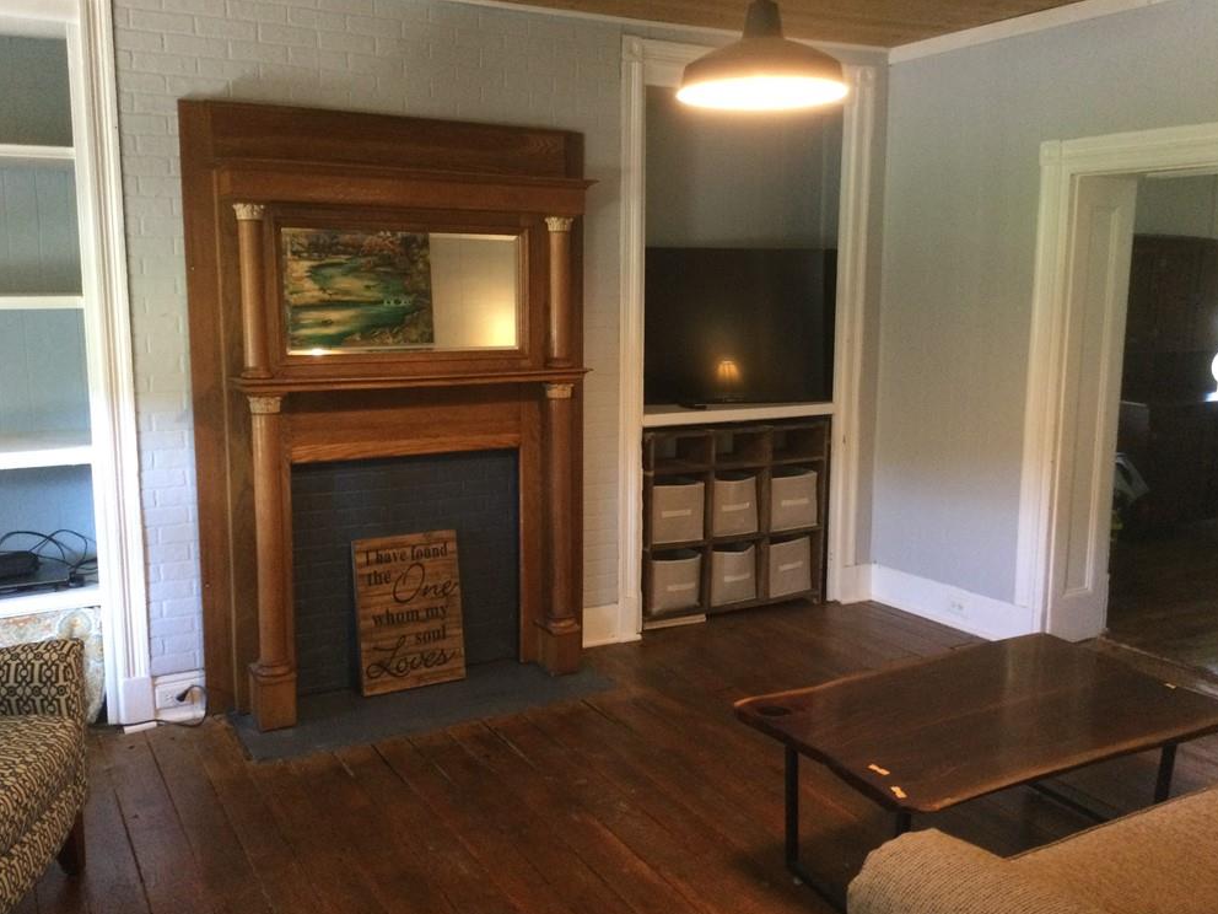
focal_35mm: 32
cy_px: 451
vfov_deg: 44.2
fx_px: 1126
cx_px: 607
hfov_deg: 56.8
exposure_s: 1/24
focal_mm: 3.3
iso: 200
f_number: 2.4
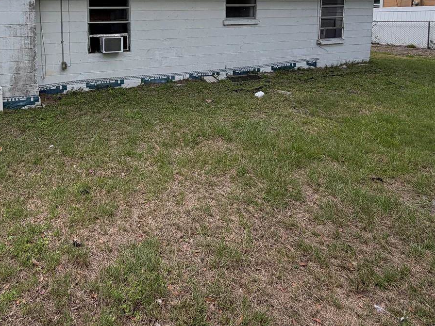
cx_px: 118
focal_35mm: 25
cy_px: 49
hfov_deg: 65.9
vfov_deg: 50.3
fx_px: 314
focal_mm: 2.22
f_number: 2.2
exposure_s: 1/770
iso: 32
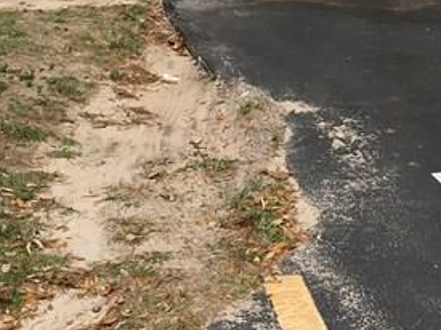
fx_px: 1375
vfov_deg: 12.7
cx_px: 439
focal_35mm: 108
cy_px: -226
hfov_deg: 17.8
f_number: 2.2
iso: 25
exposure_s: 1/2959
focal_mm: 4.15
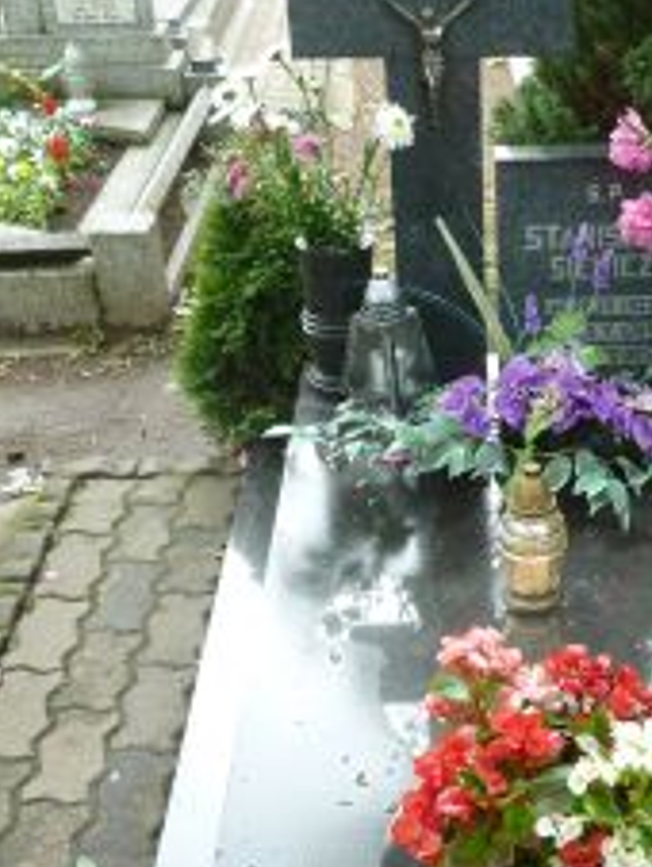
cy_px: 568
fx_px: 1329
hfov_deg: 26.9
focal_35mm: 53
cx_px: 552
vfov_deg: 35.8
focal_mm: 4.1
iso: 80
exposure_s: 1/60
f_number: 3.3
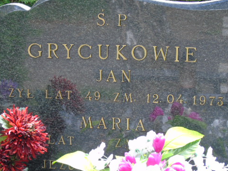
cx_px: 107
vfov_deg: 12.0
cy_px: 97
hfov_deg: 15.9
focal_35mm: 124
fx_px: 817
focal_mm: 17
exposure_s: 1/30
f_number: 4.3
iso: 100
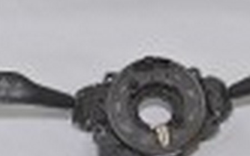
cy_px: 79
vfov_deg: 8.1
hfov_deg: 12.9
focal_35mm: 162
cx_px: 182
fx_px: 1103
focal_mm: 70
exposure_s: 1/125
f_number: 5.6
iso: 200
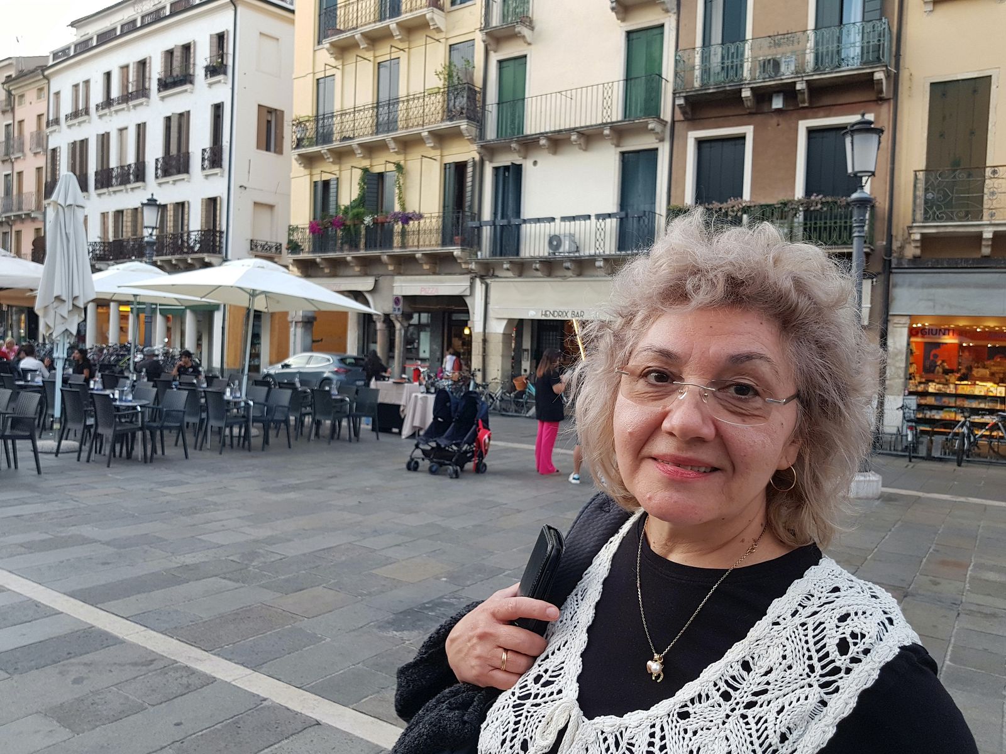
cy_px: 377
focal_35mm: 26
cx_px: 503
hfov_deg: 67.3
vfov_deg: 53.1
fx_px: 756
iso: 64
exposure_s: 1/100
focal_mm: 4.2
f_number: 1.7
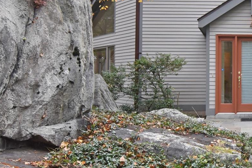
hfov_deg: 38.9
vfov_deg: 30.0
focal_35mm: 45
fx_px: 312
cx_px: 252
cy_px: 66
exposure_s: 1/100
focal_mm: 11.5
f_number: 11
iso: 640
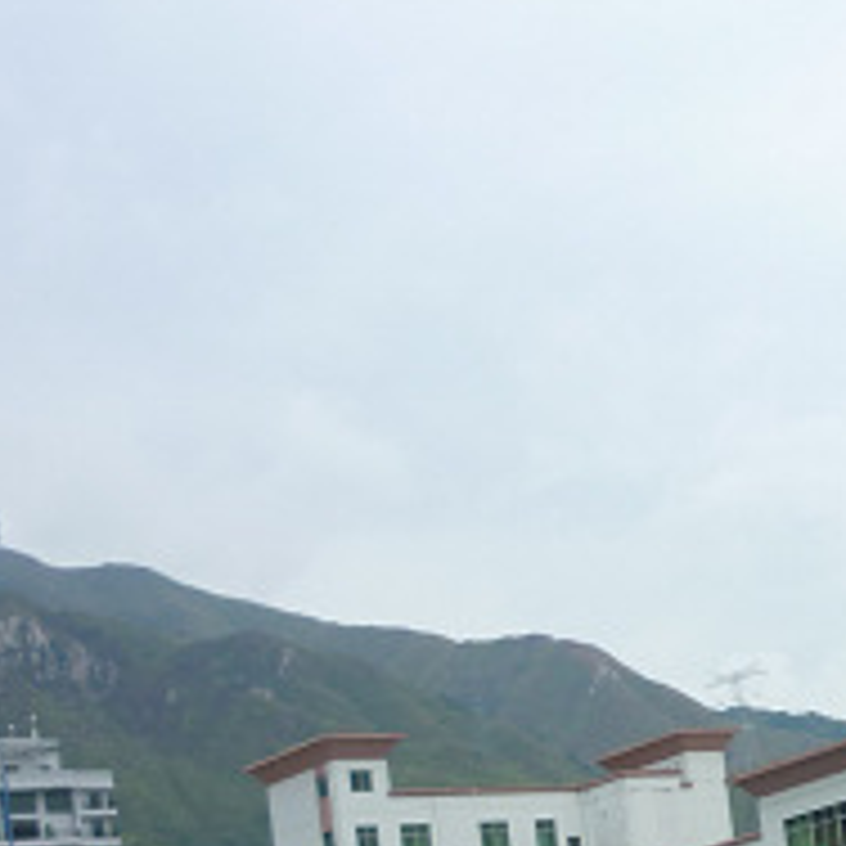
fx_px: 3014
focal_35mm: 109
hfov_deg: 14.9
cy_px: 940
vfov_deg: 15.5
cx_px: 1238
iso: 80
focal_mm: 5.5
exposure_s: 1/250
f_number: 2.8
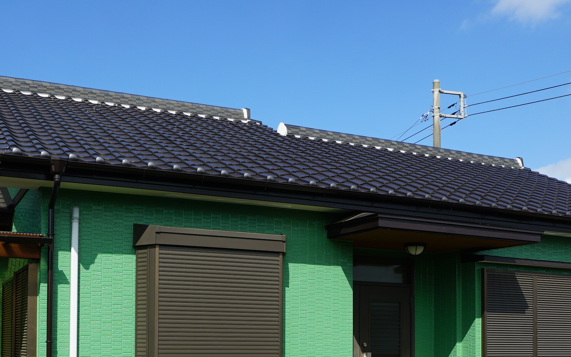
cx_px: 198
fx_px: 685
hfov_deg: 44.7
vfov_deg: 28.0
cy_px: 326
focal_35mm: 44
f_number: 10
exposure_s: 1/160
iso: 100
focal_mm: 16
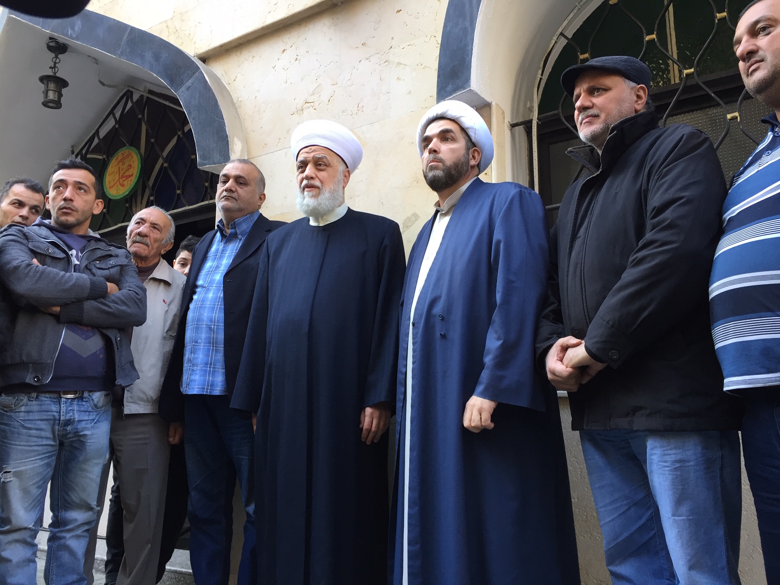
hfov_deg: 61.7
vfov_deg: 48.2
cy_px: 292
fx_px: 653
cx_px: 390
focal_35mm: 29
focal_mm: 4.15
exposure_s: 1/33
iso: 32
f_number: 2.2
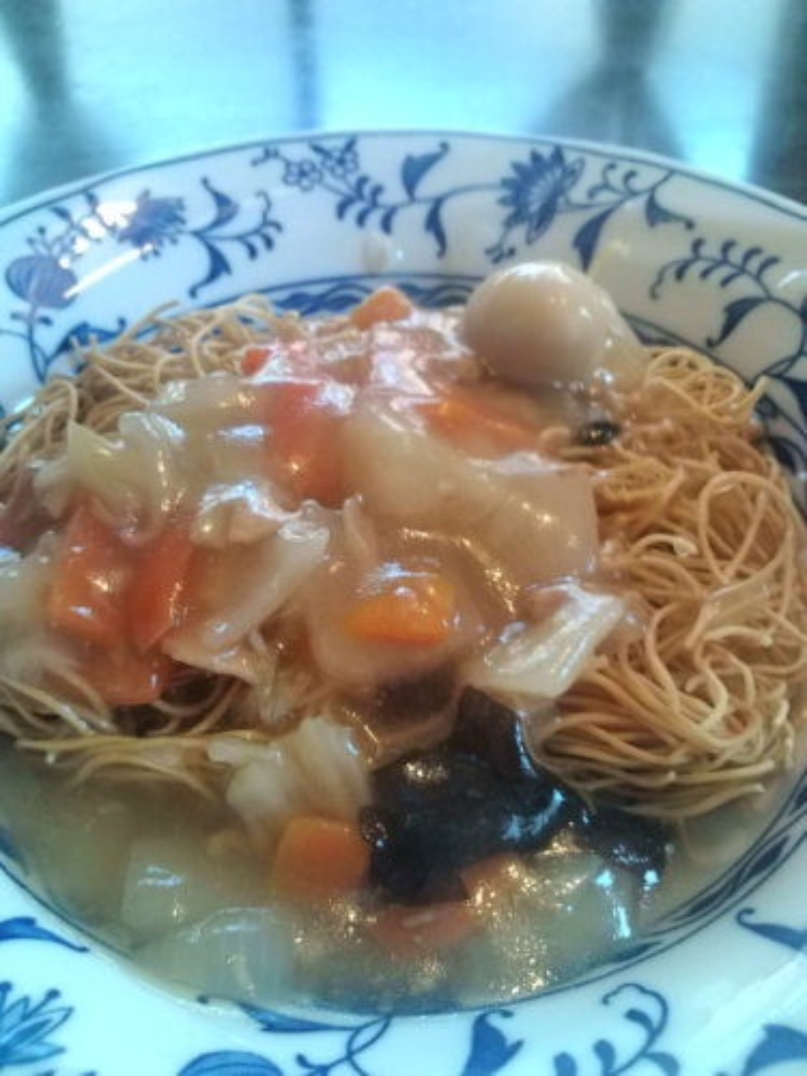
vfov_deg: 56.8
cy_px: 538
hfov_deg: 44.2
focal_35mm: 32
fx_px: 995
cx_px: 404
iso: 60
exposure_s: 1/16.7
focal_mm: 3.3
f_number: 2.8
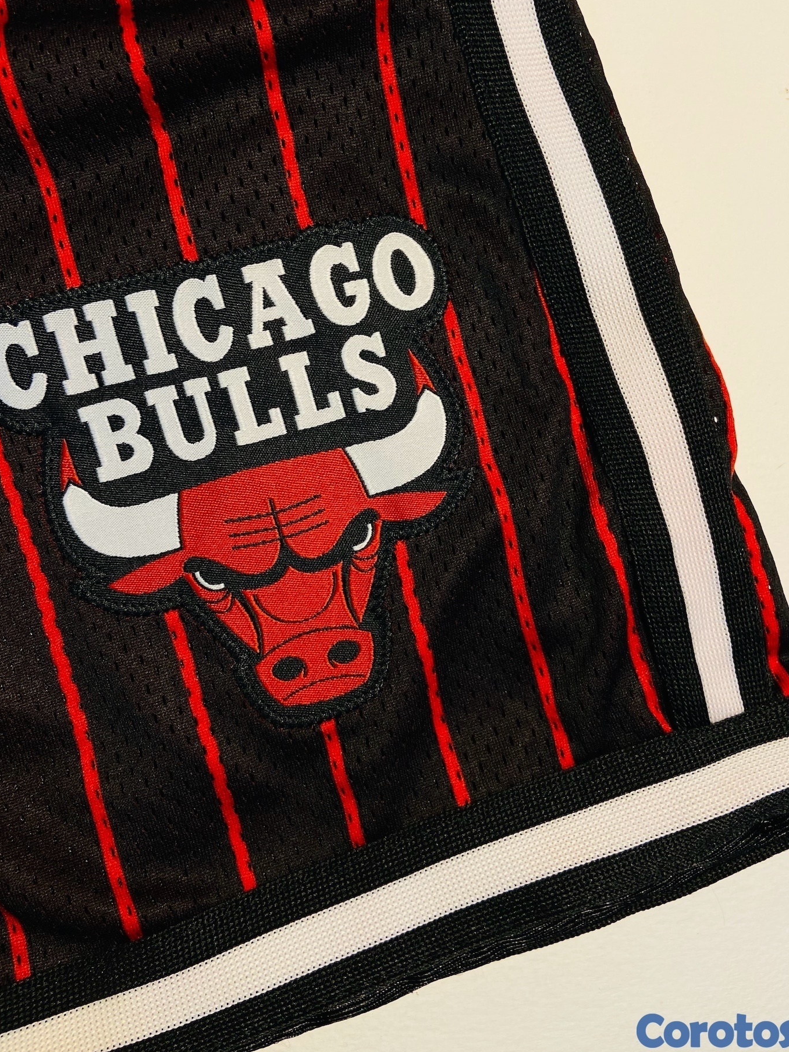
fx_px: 881
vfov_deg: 61.5
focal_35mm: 29
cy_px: 479
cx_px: 372
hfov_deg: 48.2
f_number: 1.8
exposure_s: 1/120
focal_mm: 4.25
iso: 100
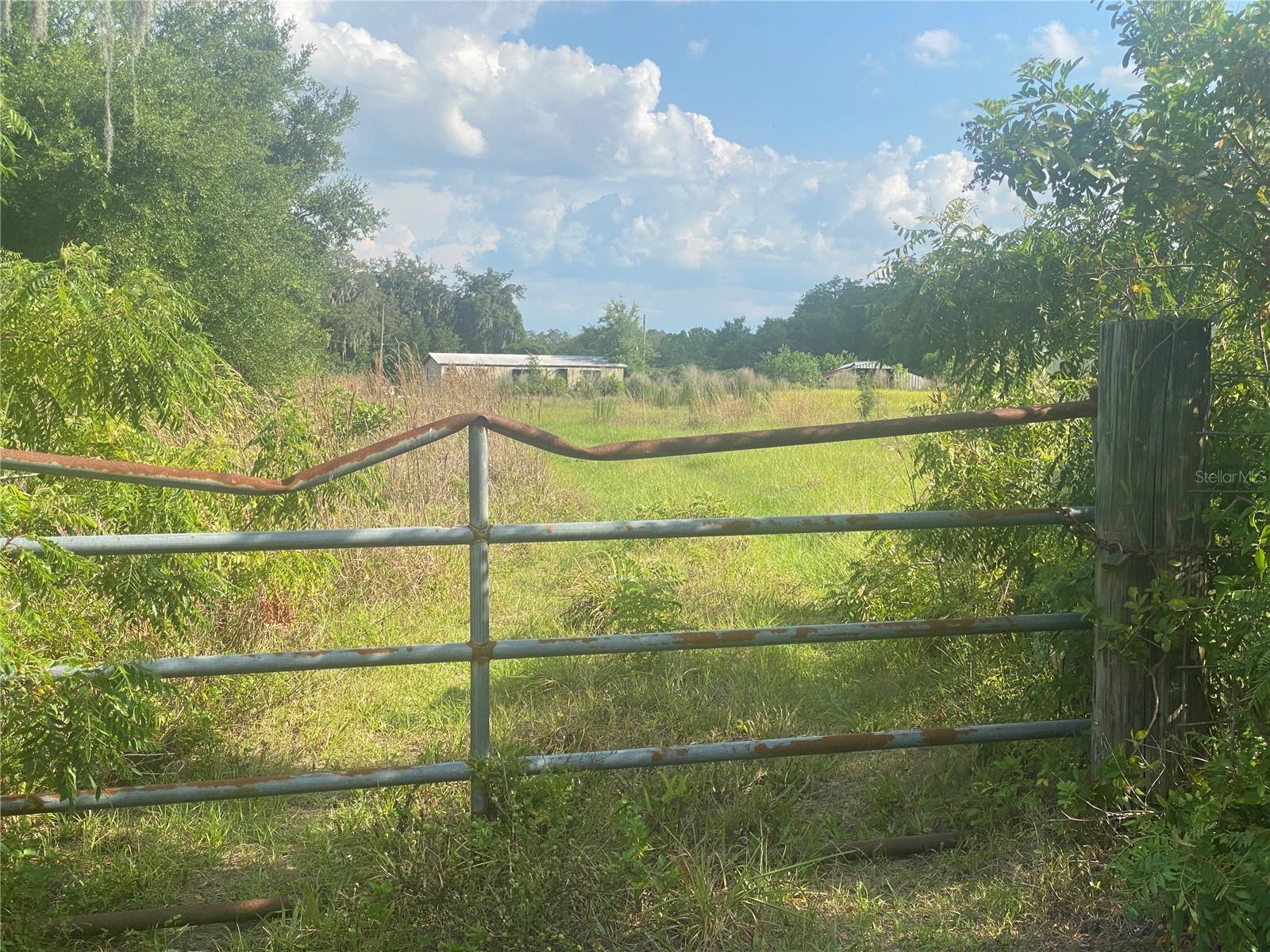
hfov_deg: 36.8
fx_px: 1908
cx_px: 635
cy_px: 476
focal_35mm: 52
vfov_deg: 28.0
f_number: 2
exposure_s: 1/888
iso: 20
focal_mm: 6
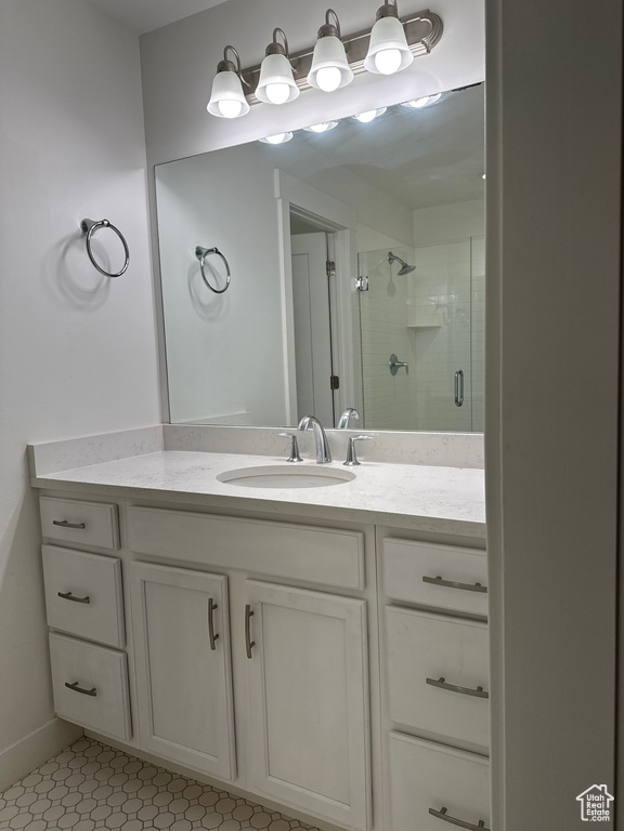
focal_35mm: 24
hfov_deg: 56.8
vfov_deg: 71.6
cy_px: 416
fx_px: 577
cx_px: 312
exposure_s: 1/379
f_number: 1.78
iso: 80
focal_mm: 6.76
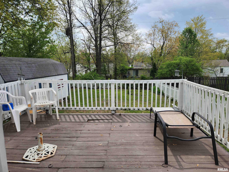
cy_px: 86
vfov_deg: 58.9
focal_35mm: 23
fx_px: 152
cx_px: 114
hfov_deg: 73.9
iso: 20
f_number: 1.8
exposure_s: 1/1290
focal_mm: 5.4
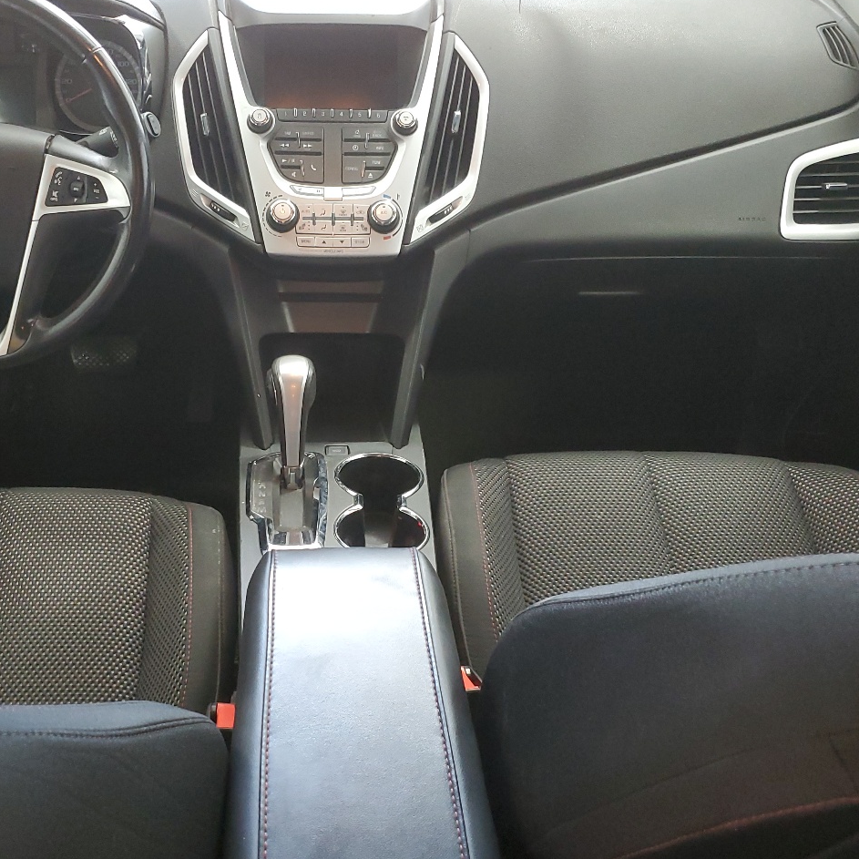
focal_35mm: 39
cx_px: 334
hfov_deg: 42.6
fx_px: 1095
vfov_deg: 42.8
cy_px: 475
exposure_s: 1/60.2
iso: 208
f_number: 1.5
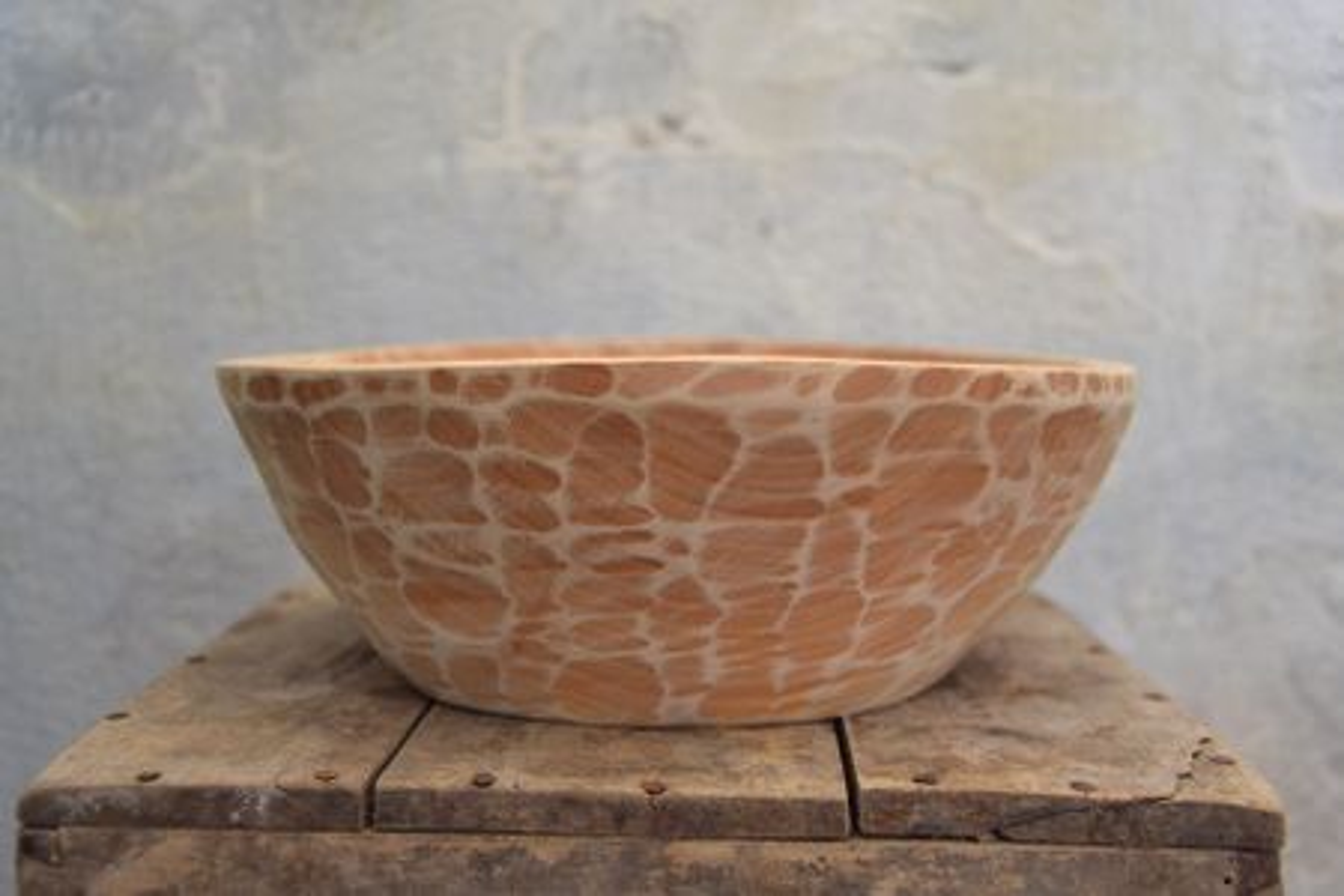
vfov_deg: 26.5
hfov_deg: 38.9
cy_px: 448
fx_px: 1904
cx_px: 672
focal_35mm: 51
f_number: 4.2
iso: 800
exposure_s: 1/13
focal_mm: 34
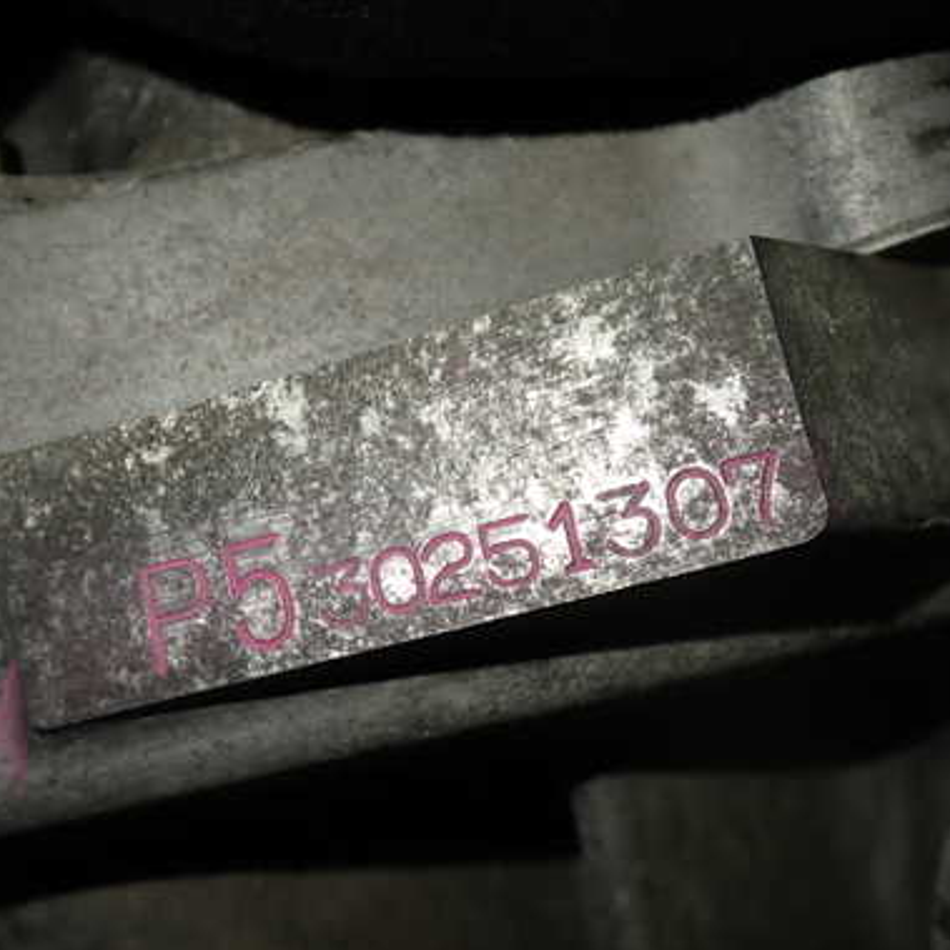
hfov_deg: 39.9
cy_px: 481
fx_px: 1304
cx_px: 378
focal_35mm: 42
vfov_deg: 40.0
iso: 100
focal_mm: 5.4
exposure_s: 1/100
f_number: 2.3
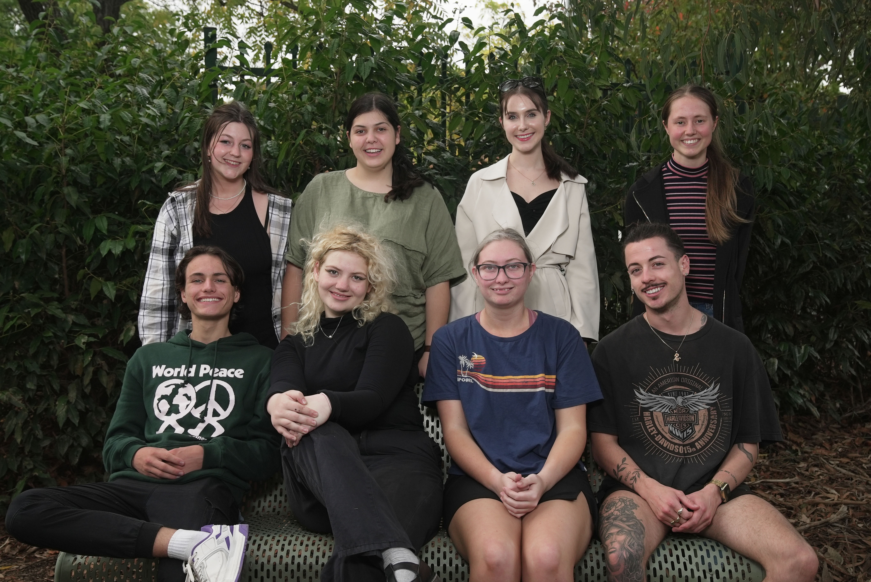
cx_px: 436
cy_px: 291
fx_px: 920
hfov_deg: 50.7
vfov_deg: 35.1
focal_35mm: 38
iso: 500
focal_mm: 38
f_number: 6.3
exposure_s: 1/200
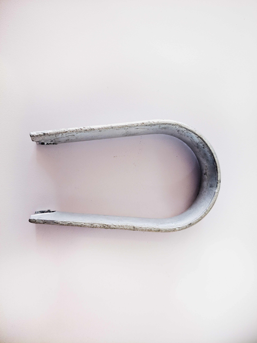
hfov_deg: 51.4
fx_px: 267
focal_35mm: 27
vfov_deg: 65.3
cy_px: 172
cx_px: 128
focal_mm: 4.1
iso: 827
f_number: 1.7
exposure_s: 1/136
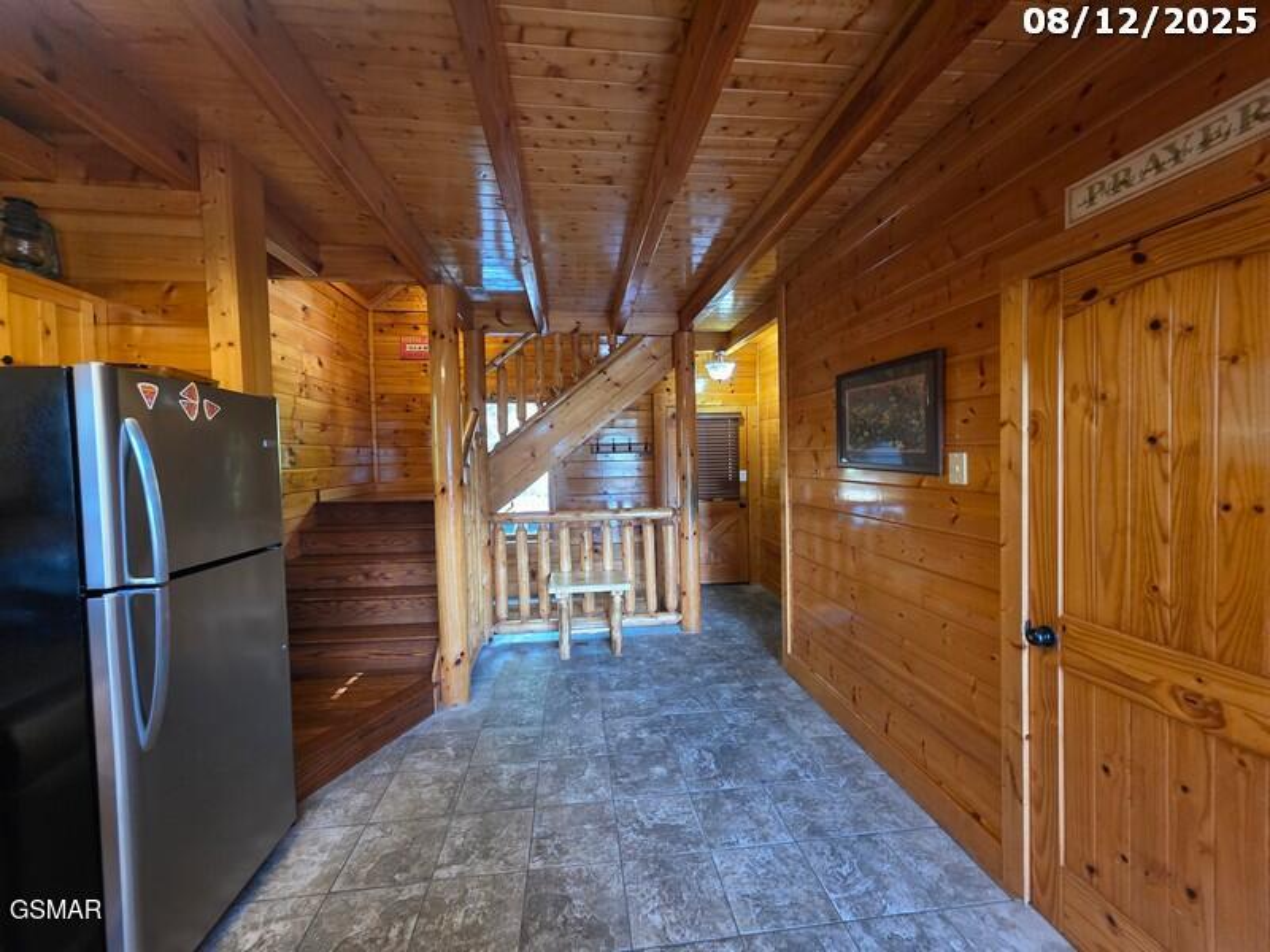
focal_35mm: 13
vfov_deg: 89.9
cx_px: 635
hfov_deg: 106.2
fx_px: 477
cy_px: 476
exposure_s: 1/60
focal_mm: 2.2
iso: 800
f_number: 1.9
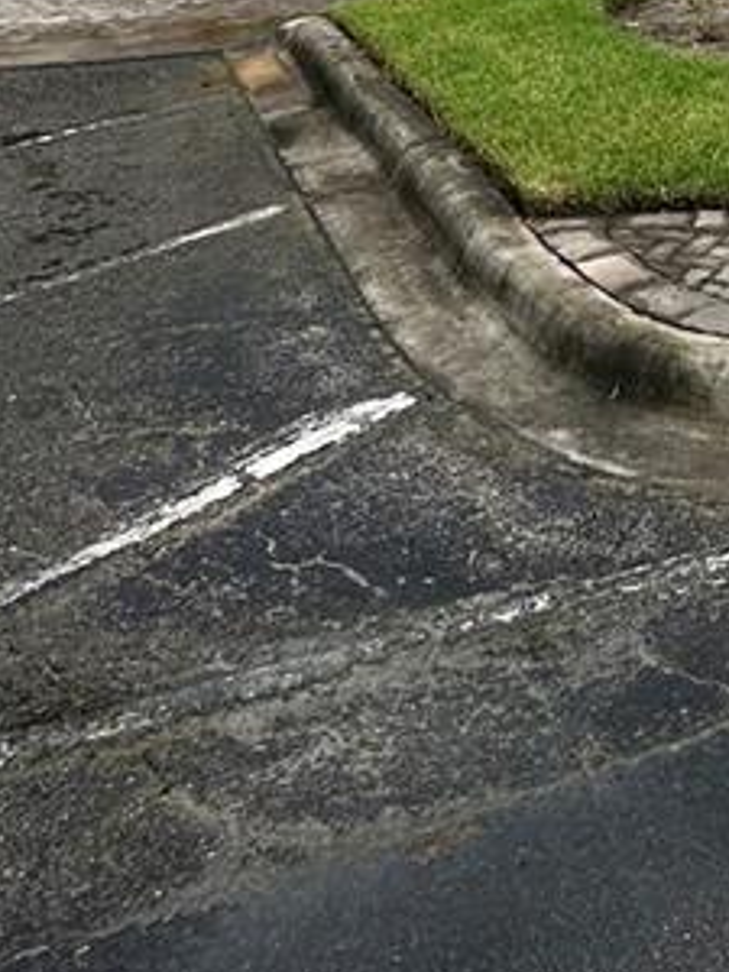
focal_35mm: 56
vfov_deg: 29.2
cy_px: -224
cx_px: 1008
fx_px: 1572
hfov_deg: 22.6
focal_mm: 2.22
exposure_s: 1/1984
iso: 50
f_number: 2.2
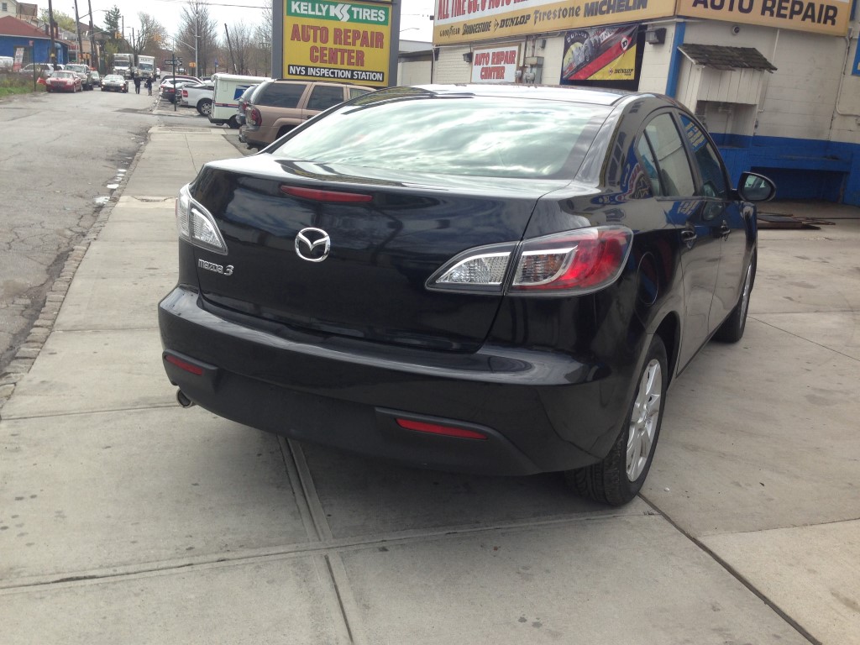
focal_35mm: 33
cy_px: 322
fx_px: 820
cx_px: 430
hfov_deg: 55.4
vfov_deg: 42.9
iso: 50
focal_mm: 4.12
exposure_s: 1/889
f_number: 2.4
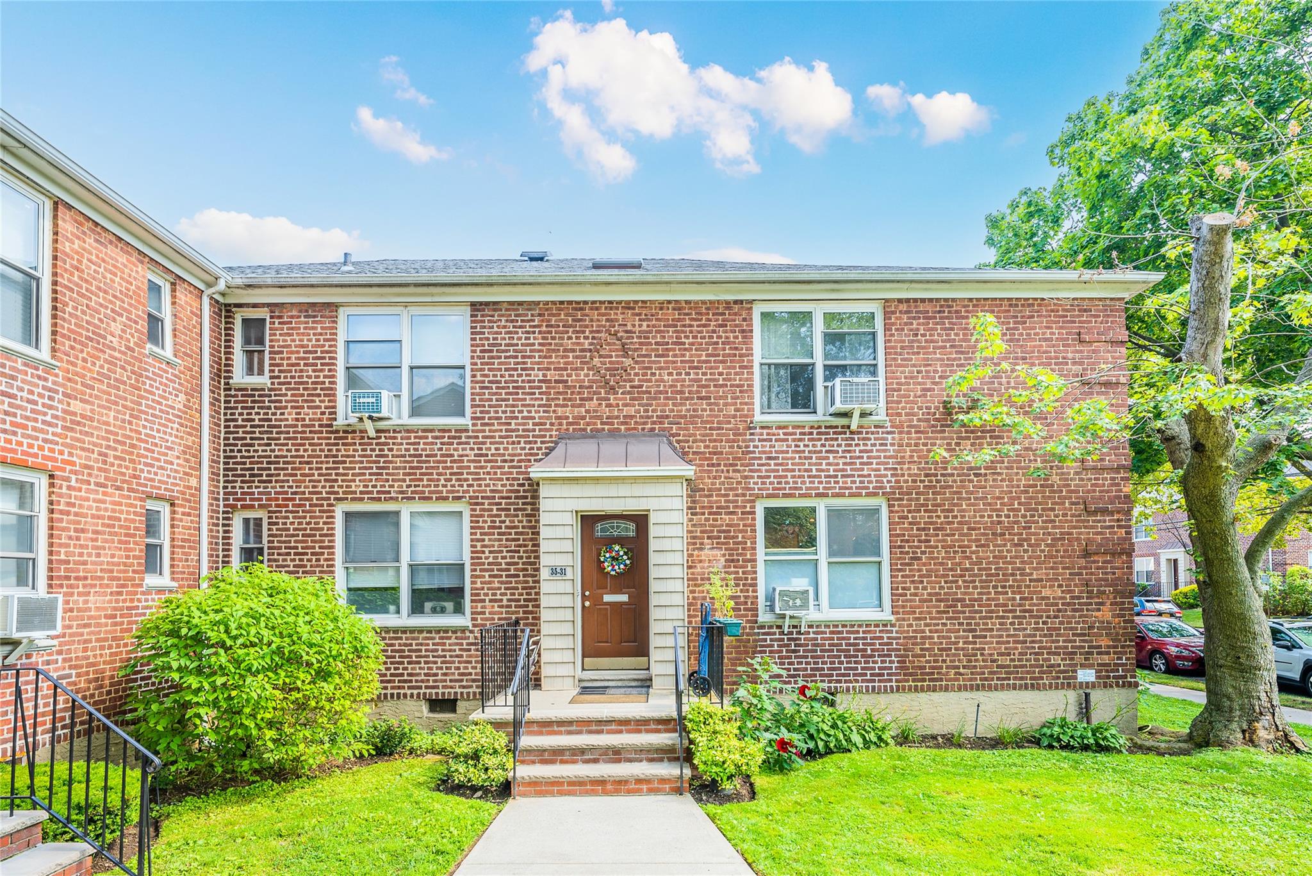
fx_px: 663
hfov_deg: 89.3
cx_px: 656
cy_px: 438
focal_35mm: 18
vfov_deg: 66.8
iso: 40
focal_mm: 18.2
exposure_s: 1/50
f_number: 5.6
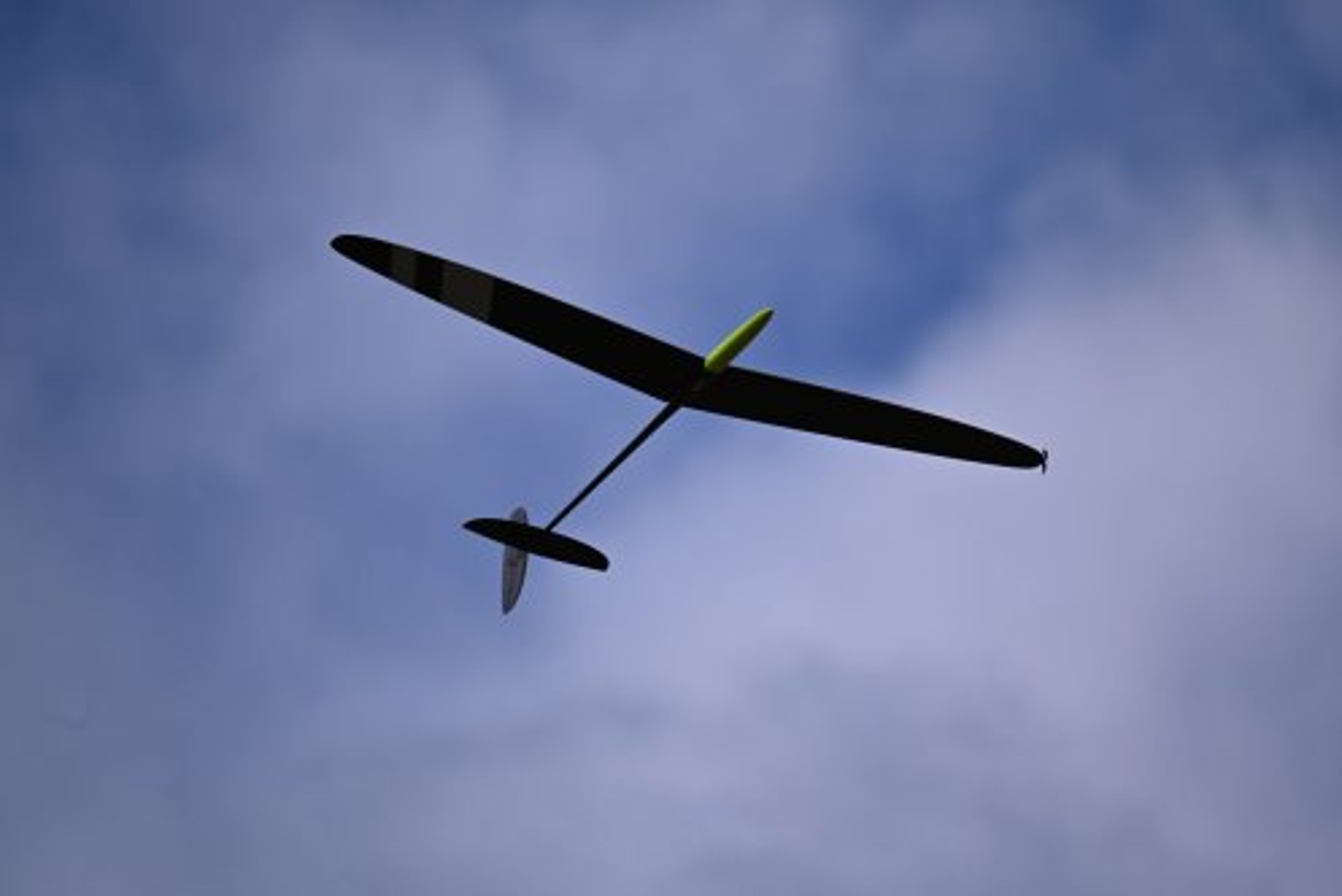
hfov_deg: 5.2
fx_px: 14919
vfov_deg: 3.4
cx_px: 671
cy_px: 448
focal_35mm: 400
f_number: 6.3
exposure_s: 1/1600
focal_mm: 400
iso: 320
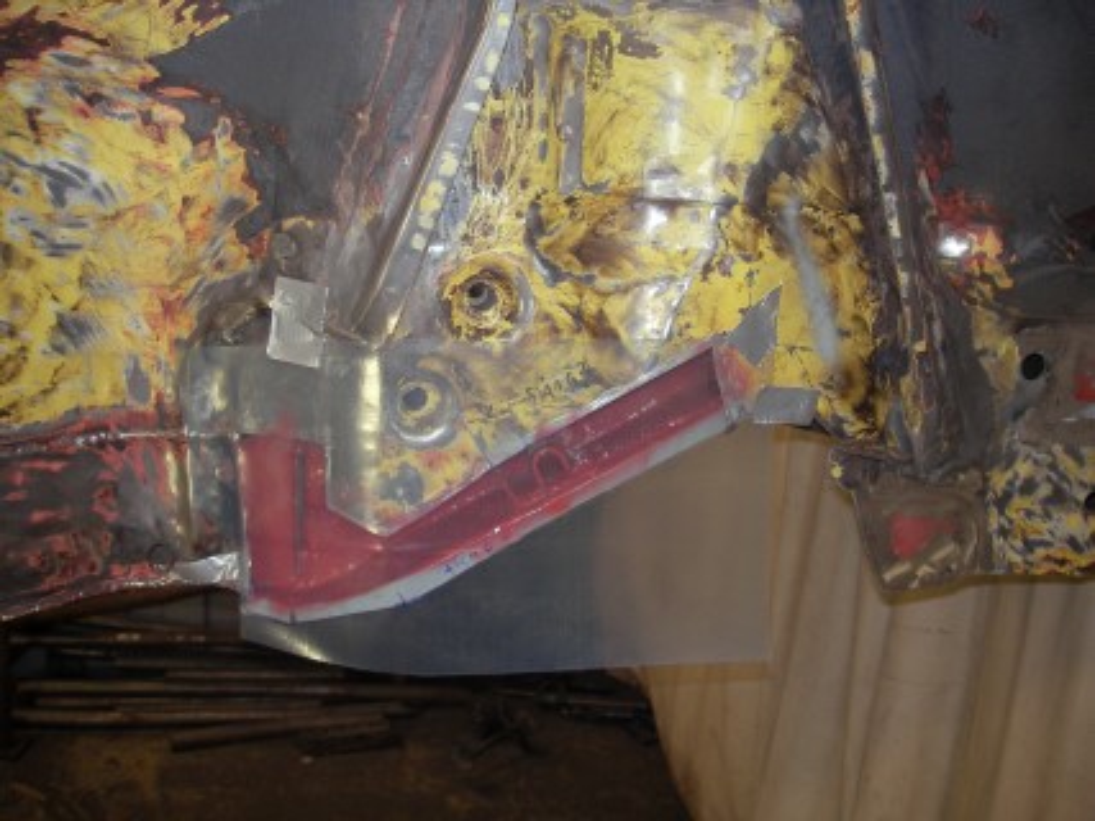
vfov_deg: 37.7
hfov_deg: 49.0
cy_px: 410
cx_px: 548
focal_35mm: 38
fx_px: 1202
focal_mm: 6.3
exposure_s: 1/30
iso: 100
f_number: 3.3
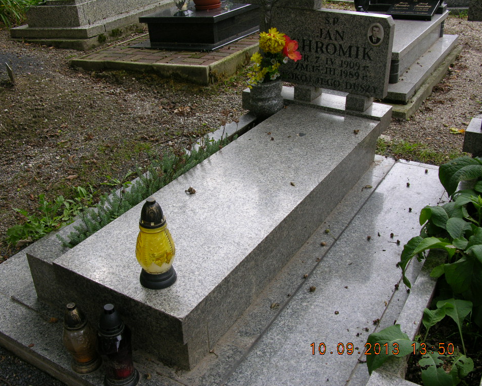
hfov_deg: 49.1
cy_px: 194
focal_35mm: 37
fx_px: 528
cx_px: 234
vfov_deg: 40.1
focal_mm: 8.9
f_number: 4
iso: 50
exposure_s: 1/73.7
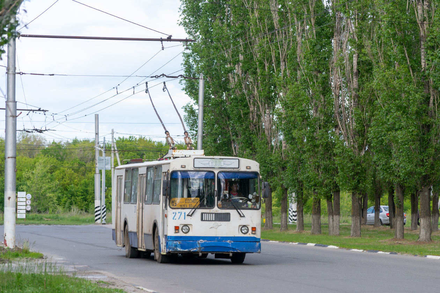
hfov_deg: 12.5
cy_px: 146
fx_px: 2017
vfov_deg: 8.3
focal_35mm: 165
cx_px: 220
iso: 400
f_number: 6.3
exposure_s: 1/500
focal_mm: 110
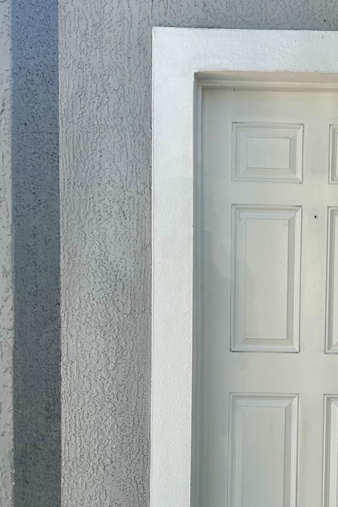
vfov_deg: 34.4
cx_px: 333
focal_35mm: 58
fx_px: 816
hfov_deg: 22.5
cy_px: 305
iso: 50
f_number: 1.5
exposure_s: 1/866
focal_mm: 5.7
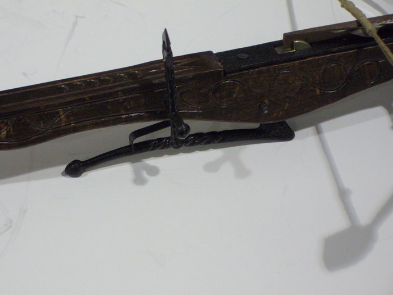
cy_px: 148
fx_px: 1226
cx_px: 196
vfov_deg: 13.7
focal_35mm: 108
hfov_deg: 18.2
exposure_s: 1/30
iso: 320
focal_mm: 18
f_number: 4.8
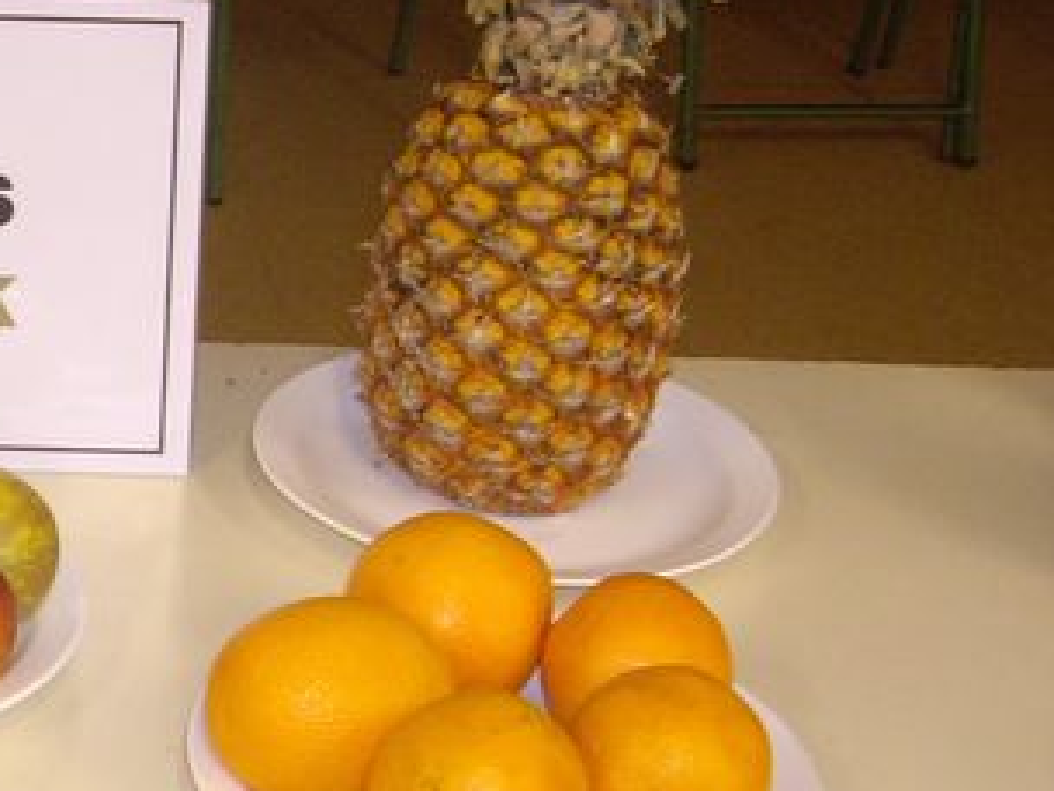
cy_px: 555
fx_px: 3045
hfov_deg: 19.0
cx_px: -55
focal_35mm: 100
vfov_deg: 14.8
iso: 200
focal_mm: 6.2
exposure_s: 1/40
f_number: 2.7
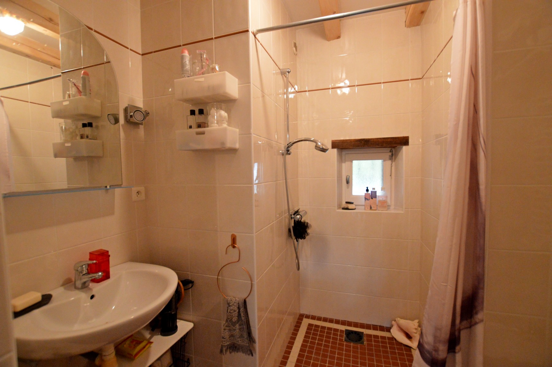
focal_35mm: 15
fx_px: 230
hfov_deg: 100.4
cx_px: 276
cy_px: 184
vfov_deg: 77.2
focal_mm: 10
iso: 2500
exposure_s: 1/60
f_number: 3.5
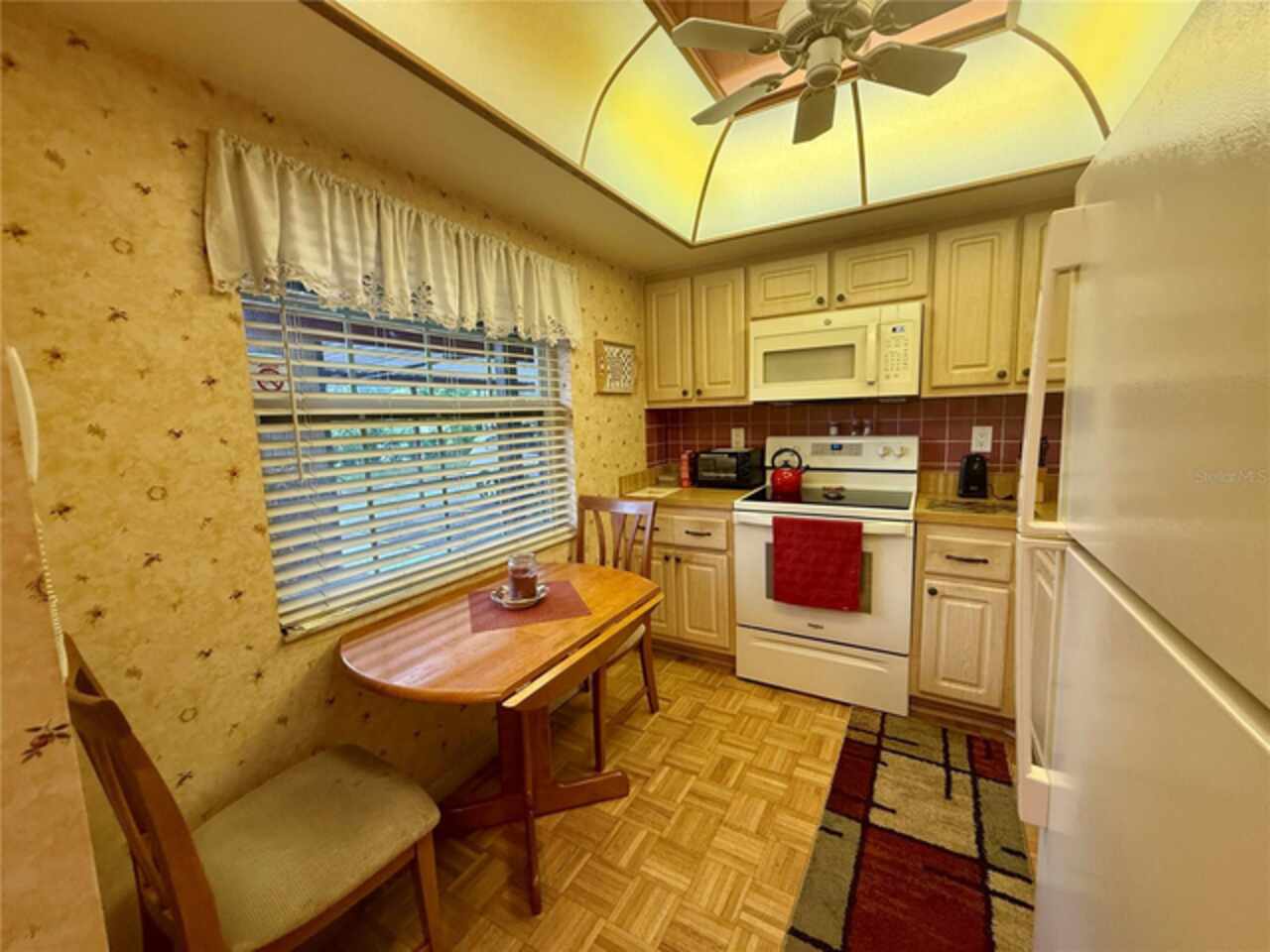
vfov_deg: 85.7
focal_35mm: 14
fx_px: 514
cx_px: 635
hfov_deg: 102.1
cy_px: 476
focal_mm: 2.22
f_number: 2.2
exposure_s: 1/120
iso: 400
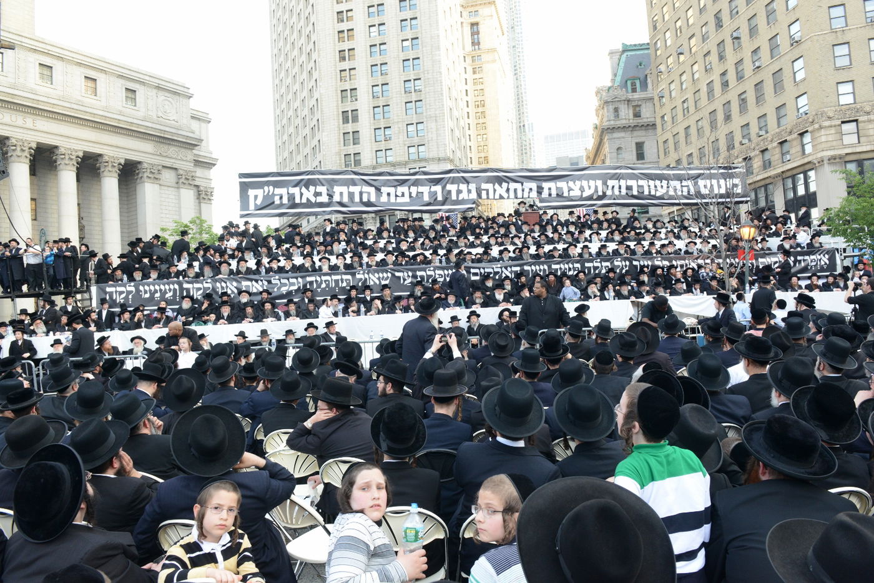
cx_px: 437
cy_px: 292
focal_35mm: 24
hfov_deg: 73.8
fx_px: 583
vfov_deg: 53.1
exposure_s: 1/100
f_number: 8
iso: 1250
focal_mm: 24
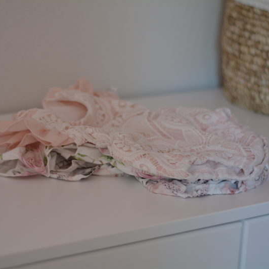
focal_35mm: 96
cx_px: 110
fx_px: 844
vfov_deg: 18.1
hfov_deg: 18.1
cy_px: 134
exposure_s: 1/200
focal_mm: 50
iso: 500
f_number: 1.8
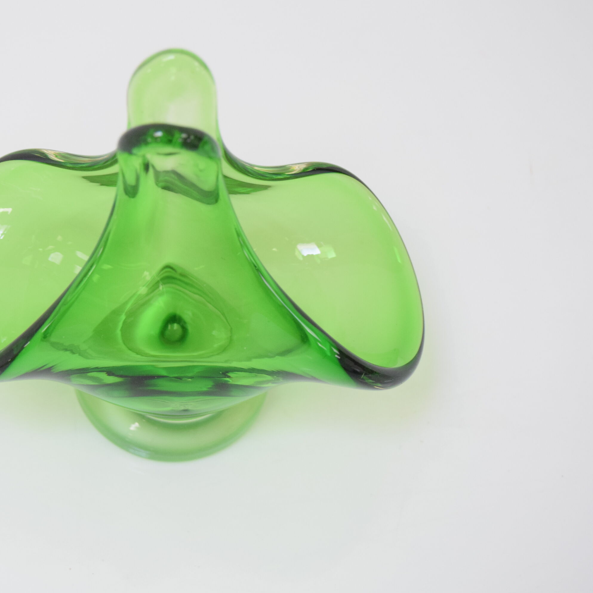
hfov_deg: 16.4
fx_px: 2047
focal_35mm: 106
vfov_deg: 16.5
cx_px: 179
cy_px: 297
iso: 1600
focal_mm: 55
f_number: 6.3
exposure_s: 1/160
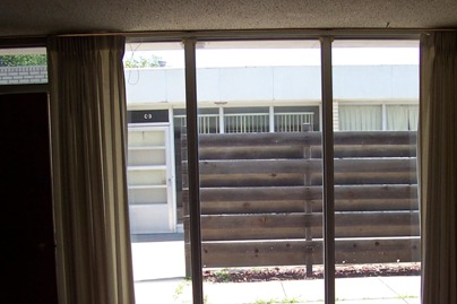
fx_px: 774
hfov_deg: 32.8
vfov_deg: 21.8
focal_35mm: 61
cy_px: 267
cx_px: 281
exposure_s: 1/350
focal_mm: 5.6
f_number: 2.8
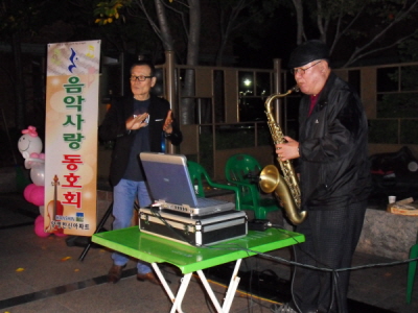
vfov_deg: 39.7
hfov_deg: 51.4
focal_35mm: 36
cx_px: 209
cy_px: 156
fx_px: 435
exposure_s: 1/45
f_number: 3.9
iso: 640
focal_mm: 6.3
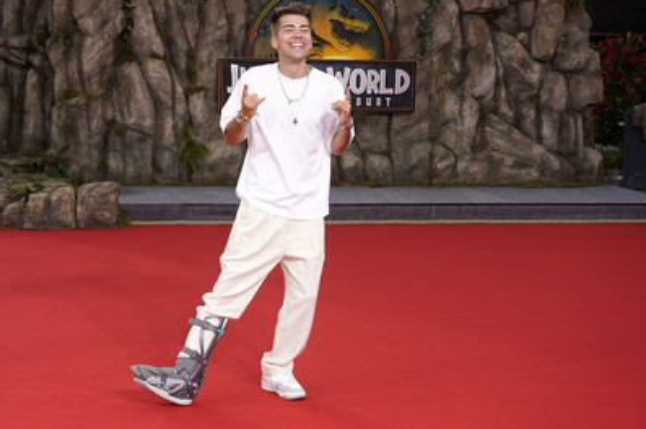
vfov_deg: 23.0
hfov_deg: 33.9
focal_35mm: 59
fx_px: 1058
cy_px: 198
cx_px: 286
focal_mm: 52
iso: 100
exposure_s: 1/160
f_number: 5.6
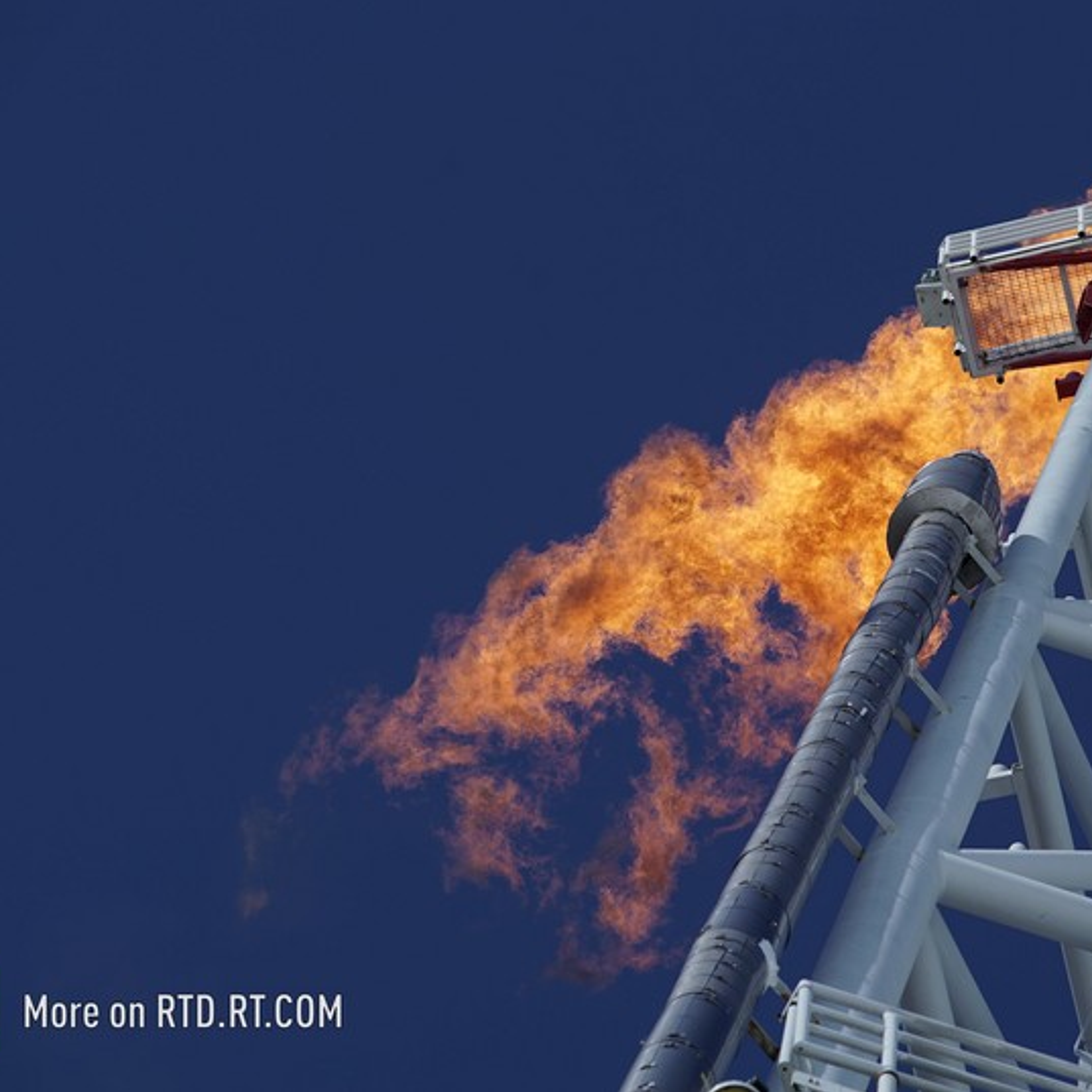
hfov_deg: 6.8
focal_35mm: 256
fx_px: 9137
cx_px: 659
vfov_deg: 6.8
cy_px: 547
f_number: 8
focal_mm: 200
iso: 100
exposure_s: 1/1000
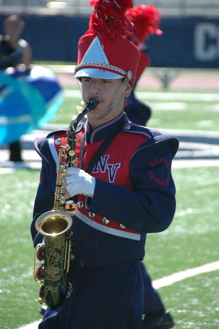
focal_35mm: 300
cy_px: 164
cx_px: 110
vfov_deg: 6.9
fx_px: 2745
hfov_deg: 4.6
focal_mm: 200
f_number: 5.6
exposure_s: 1/500
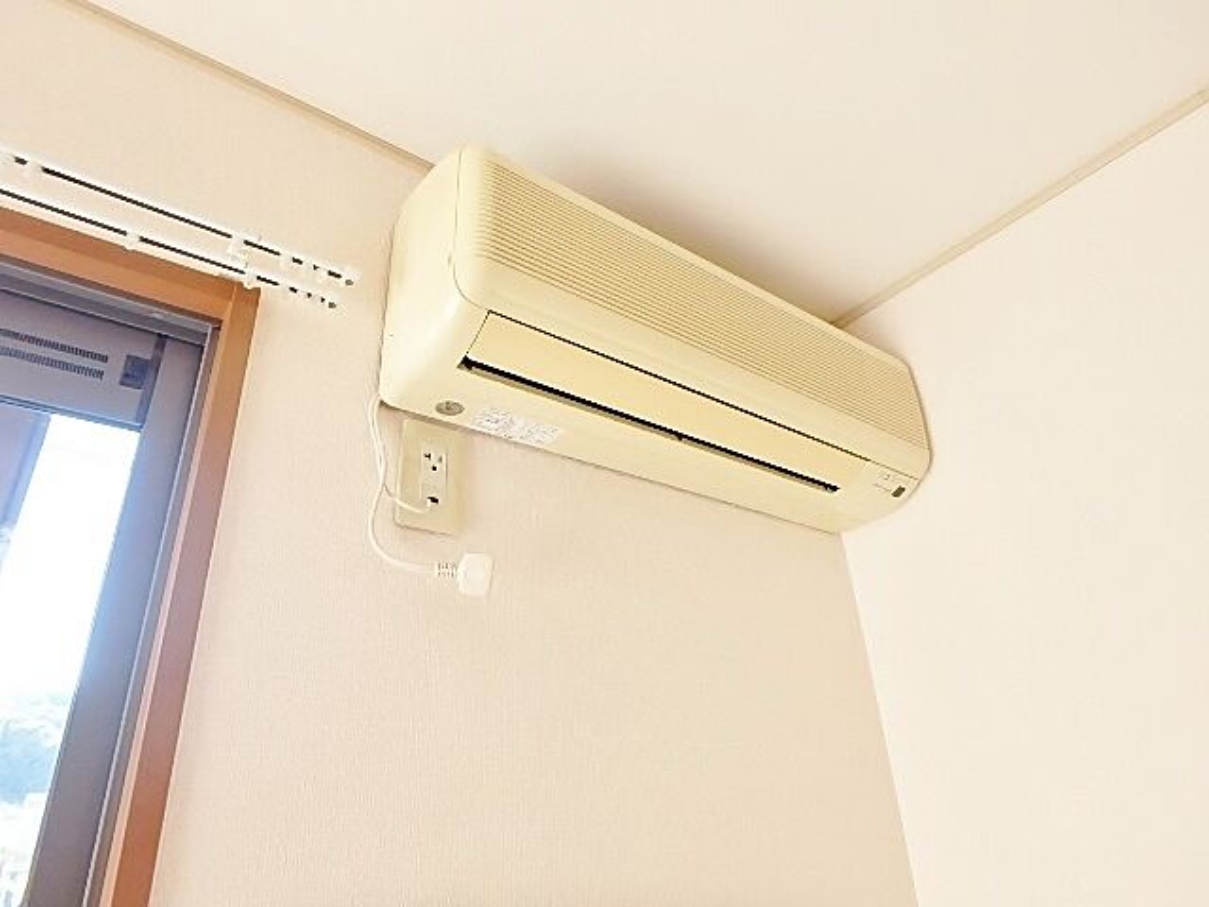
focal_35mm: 21
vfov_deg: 63.4
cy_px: 454
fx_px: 733
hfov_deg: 79.0
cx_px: 604
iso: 125
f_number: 3.5
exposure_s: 1/60
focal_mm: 3.7
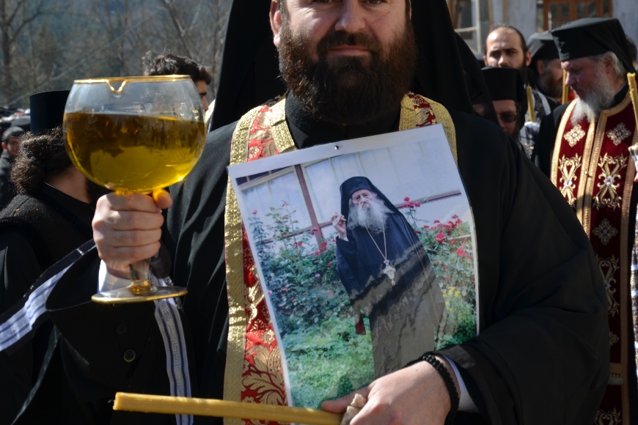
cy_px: 140
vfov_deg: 11.4
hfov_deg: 17.0
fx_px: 2127
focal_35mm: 120
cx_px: 404
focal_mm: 58
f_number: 8
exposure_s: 1/250
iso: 140
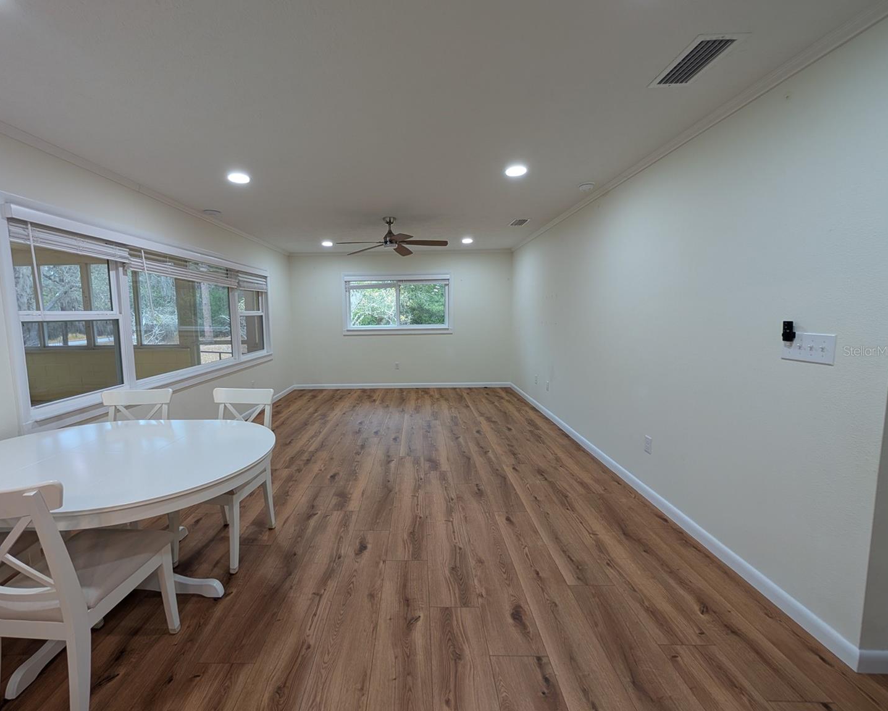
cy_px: 351
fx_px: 342
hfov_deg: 104.6
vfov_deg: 92.2
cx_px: 409
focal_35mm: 13
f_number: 1.7
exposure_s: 1/30
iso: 53
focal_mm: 2.02
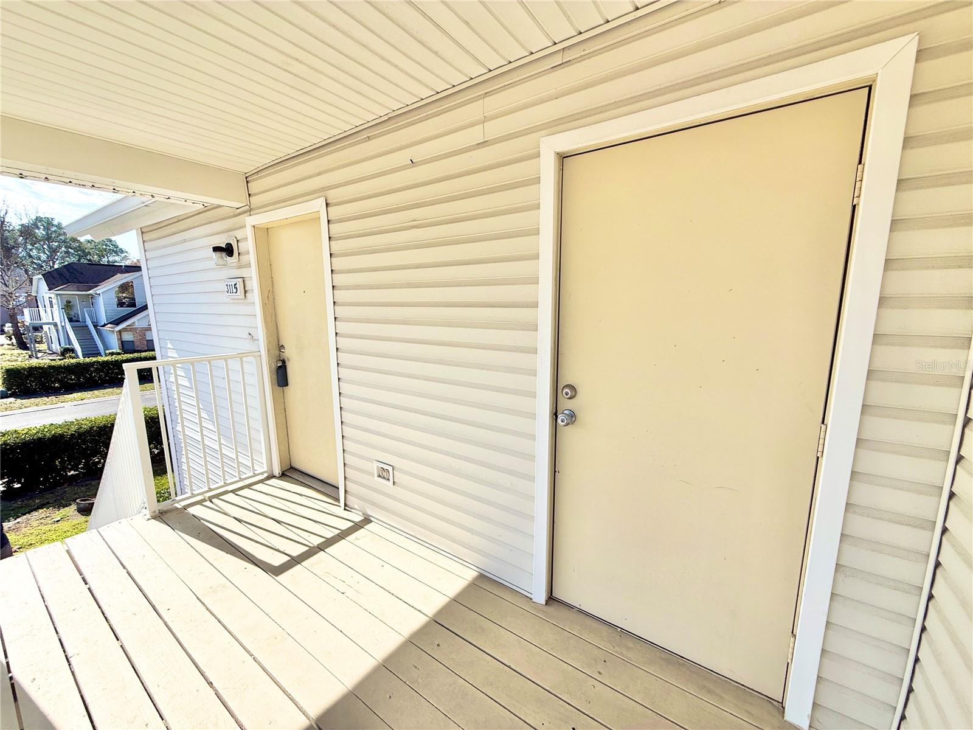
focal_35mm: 14
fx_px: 394
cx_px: 486
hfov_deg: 102.1
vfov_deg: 85.7
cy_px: 365
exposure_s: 1/1901
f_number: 2.2
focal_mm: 2.22
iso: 50
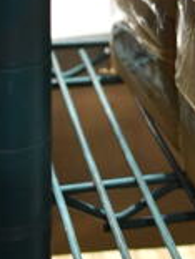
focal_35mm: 152
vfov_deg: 12.4
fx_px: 1142
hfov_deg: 8.7
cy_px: -130
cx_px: 497
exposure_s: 1/125
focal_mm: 18
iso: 1100
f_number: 3.5
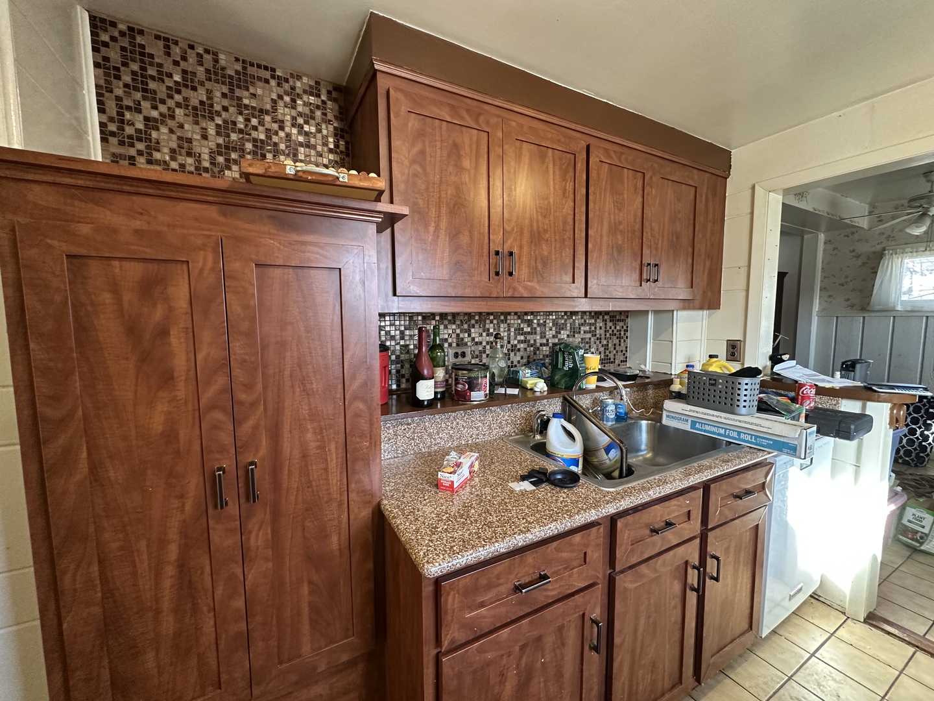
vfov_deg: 85.7
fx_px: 378
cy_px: 350
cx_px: 467
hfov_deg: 102.1
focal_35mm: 14
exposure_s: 1/60
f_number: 2.2
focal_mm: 2.22
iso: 400
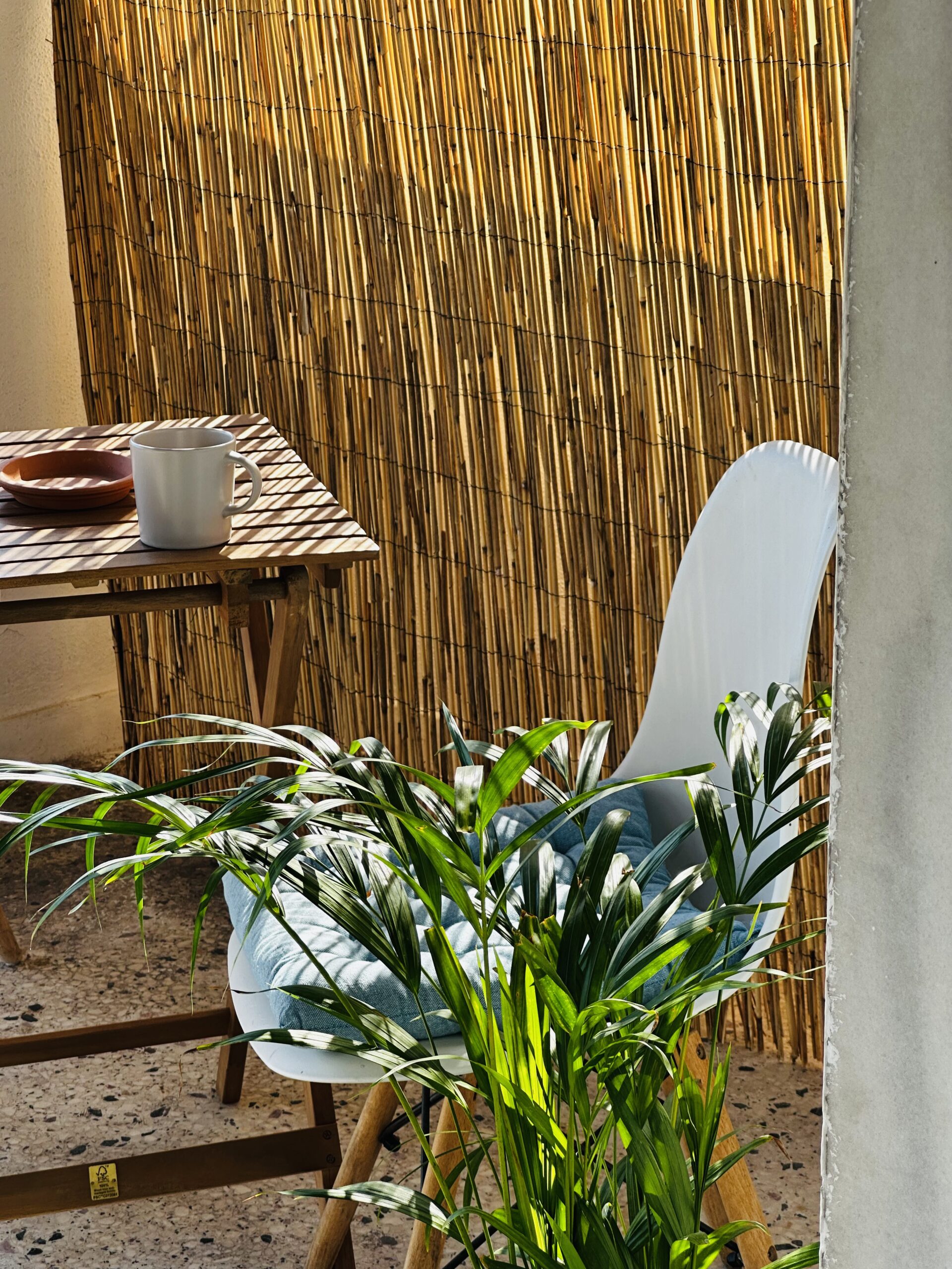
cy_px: 634
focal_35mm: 77
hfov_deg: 19.1
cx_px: 476
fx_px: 2824
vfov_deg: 25.3
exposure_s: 1/101
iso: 32
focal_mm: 9
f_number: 2.8
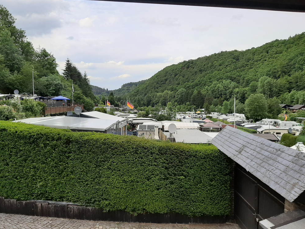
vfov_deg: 49.7
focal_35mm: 28
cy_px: 116
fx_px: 247
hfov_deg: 63.4
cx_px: 141
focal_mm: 3.93
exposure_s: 1/1748
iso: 40
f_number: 1.7
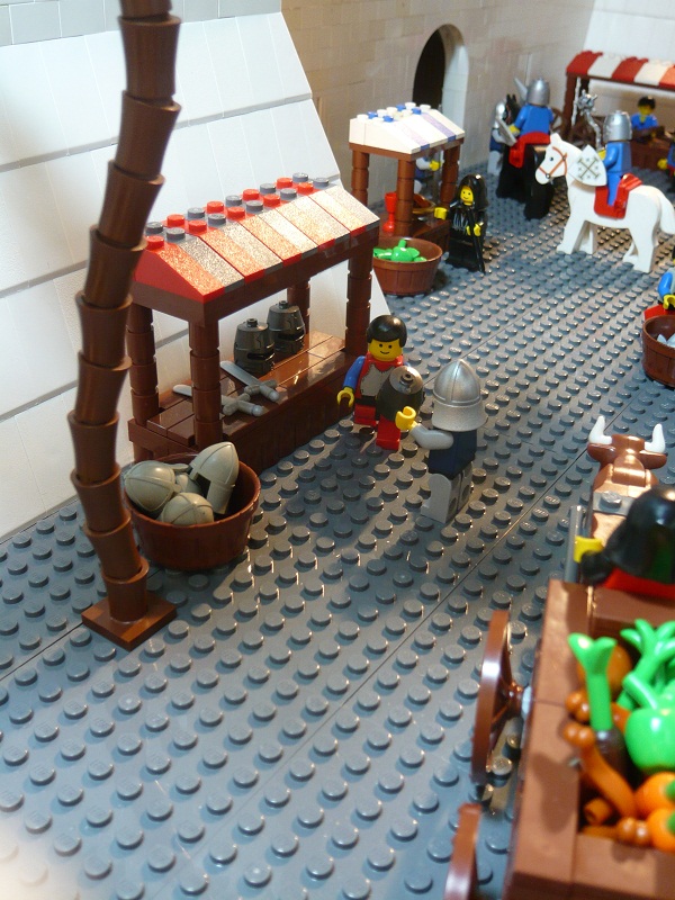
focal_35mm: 36
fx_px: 936
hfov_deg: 39.7
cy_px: 450
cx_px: 338
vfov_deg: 51.4
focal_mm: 5.8
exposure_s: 1/30
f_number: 3.1
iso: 160
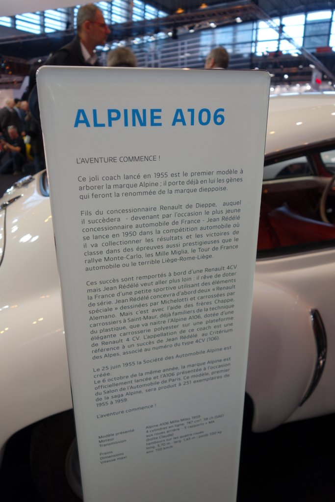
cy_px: 251
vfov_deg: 65.5
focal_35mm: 28
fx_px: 391
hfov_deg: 46.4
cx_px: 168
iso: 125
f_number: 2.8
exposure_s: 1/100
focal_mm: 10.4
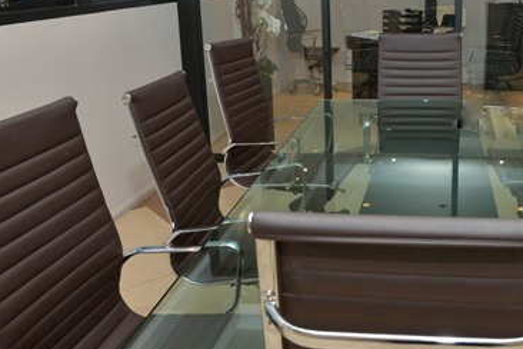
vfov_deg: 31.6
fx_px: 610
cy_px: 115
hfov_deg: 44.4
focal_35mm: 42
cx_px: 409
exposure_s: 1/60
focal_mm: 24
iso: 200
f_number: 6.3
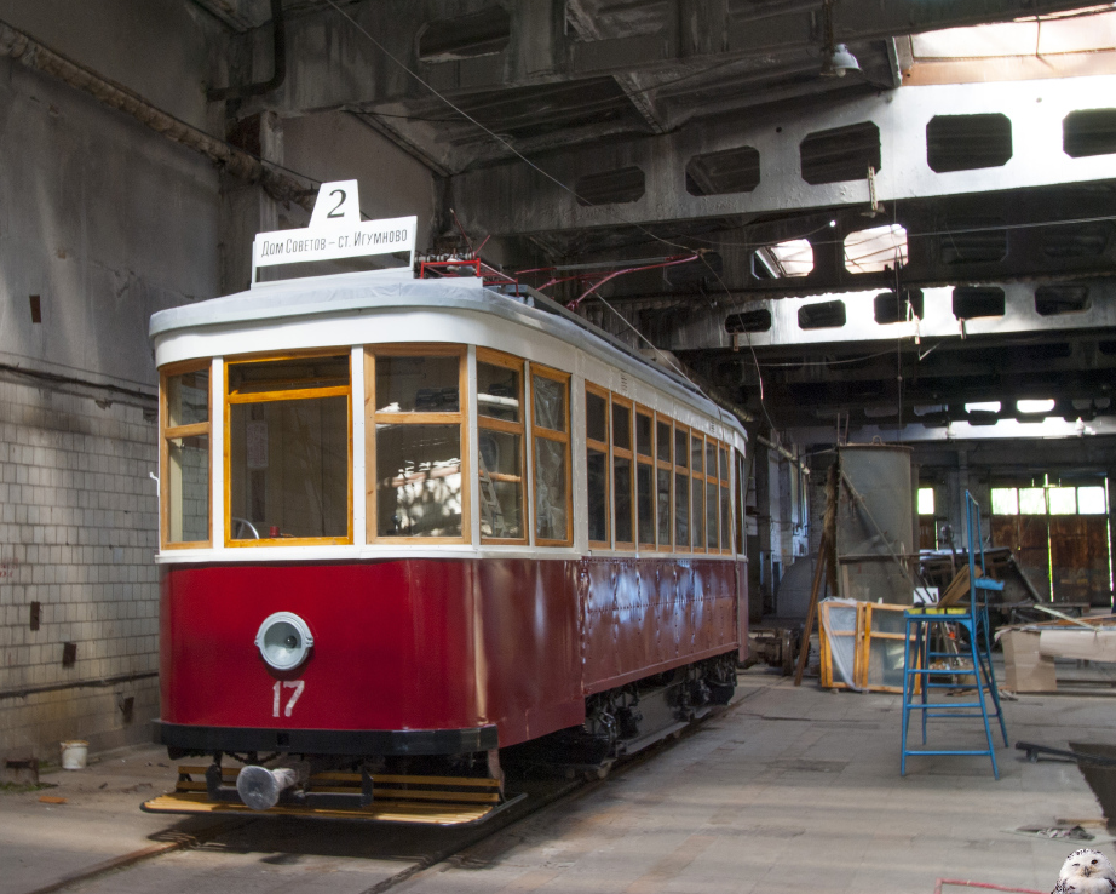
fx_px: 1454
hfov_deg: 41.6
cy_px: 420
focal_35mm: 44
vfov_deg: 34.2
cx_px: 393
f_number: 18
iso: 200
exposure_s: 1/3
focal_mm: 24
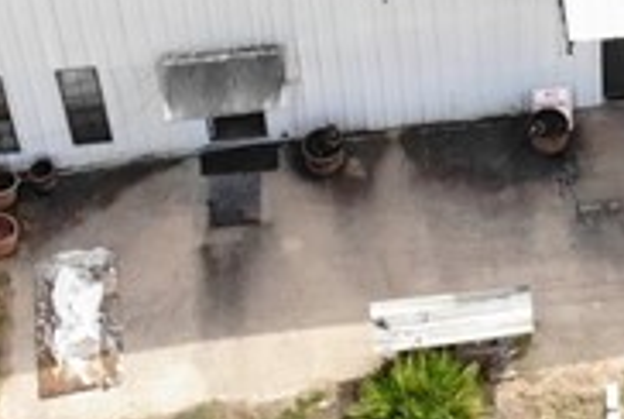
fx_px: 2431
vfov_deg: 9.7
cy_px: -105
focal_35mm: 140
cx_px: 689
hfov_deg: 14.3
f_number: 2.8
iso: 400
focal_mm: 4.5
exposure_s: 1/320
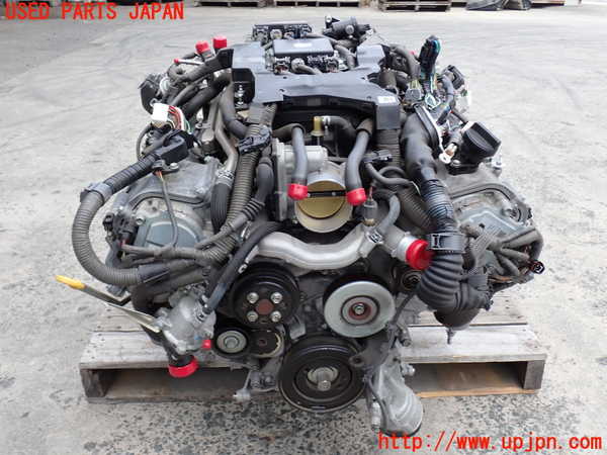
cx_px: 304
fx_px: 561
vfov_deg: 44.2
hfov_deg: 56.8
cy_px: 228
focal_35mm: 32
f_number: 3.2
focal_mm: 5.79
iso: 100
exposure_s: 1/200
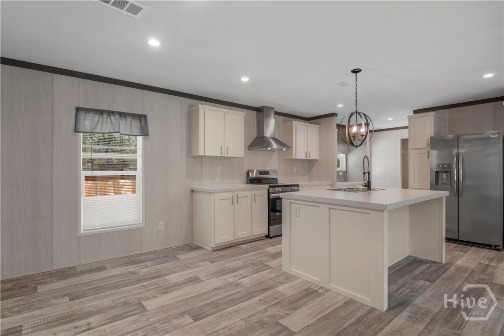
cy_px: 168
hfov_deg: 95.0
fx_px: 231
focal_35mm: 16
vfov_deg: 72.0
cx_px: 252
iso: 100
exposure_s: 1/2
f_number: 7.1
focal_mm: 11
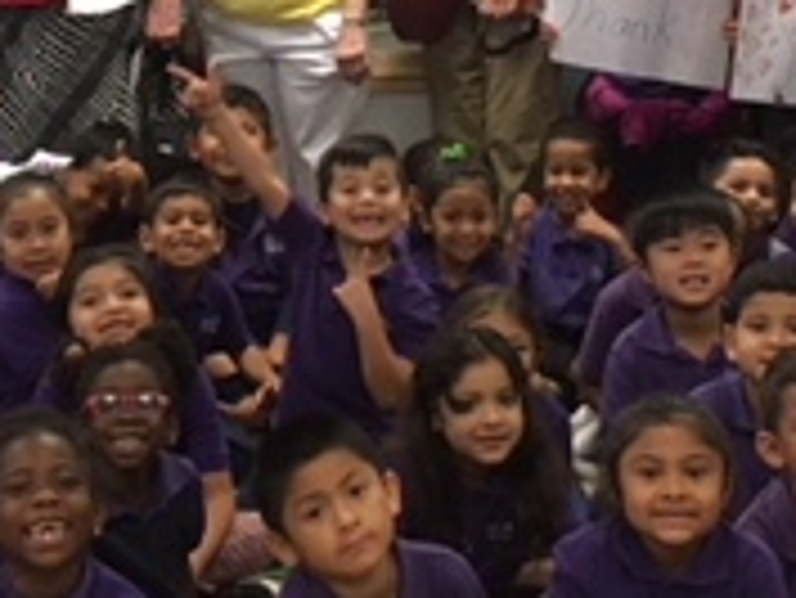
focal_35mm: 105
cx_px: 274
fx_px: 2416
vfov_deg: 13.8
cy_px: -72
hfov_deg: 18.7
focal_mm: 4.15
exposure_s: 1/30
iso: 125
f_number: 2.2
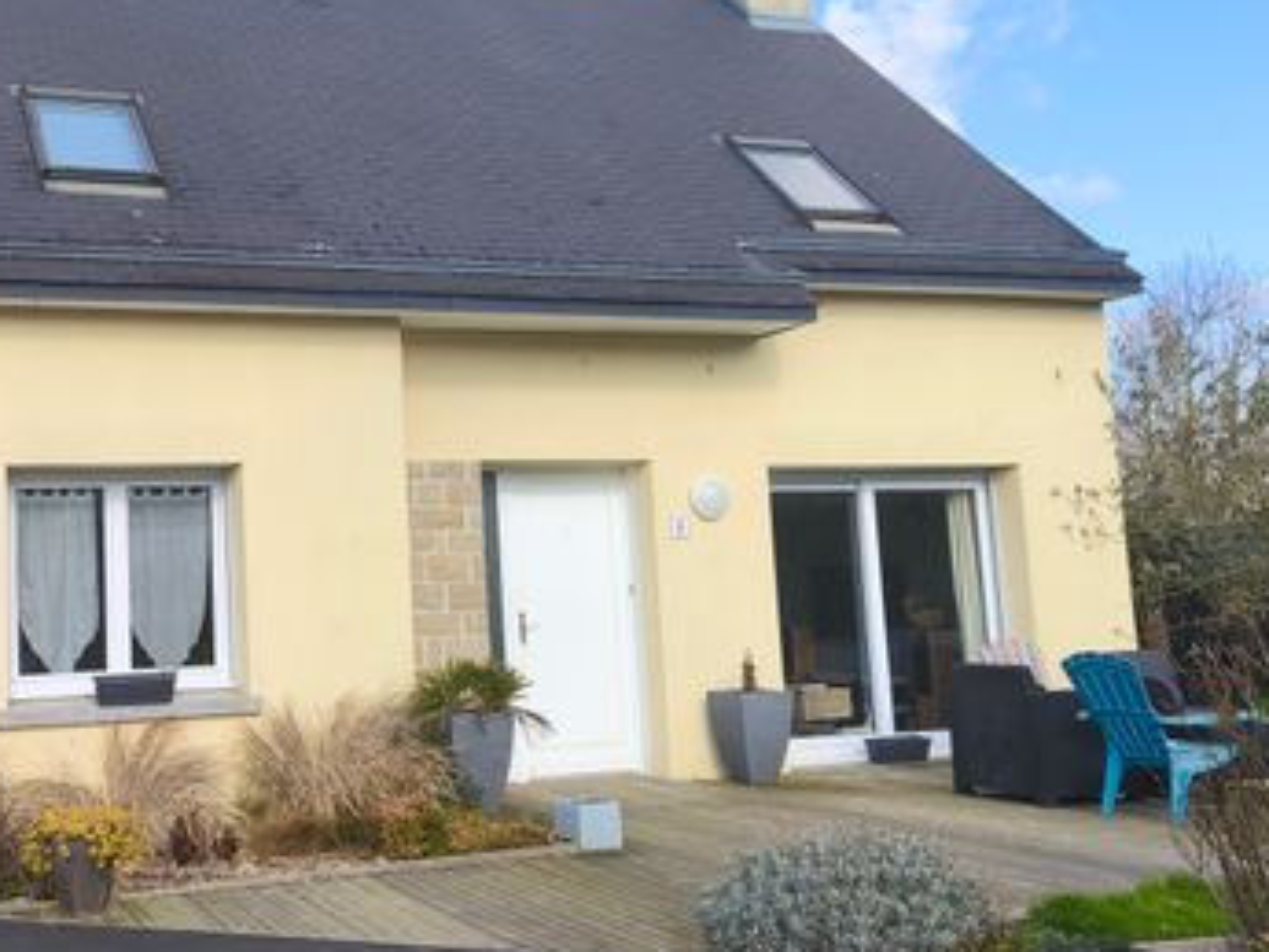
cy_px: 441
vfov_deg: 36.0
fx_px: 1467
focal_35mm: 40
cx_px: 291
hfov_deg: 44.9
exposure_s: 1/1319
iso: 80
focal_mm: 5.35
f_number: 1.7
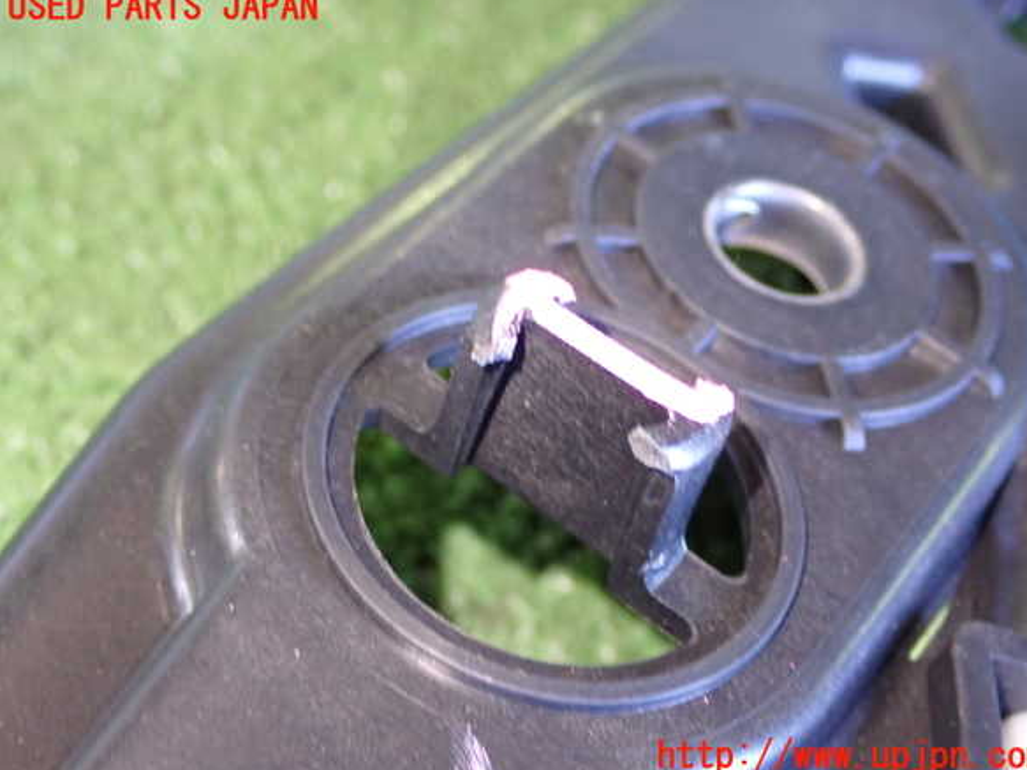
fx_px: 2047
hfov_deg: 28.2
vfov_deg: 21.3
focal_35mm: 69
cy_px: 382
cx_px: 527
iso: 800
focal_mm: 11.88
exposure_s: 1/15
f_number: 3.8
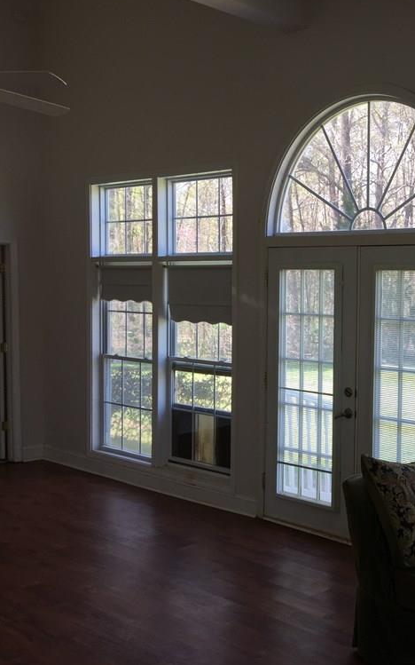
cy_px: 329
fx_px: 760
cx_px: 439
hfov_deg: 28.2
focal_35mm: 42
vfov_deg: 47.2
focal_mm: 4.15
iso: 32
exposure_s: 1/120
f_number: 2.2
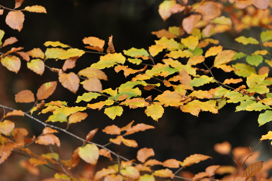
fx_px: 2342
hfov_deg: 6.6
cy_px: 90
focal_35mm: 310
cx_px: 136
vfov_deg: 4.4
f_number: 5.6
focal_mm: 310
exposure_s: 1/8
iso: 200
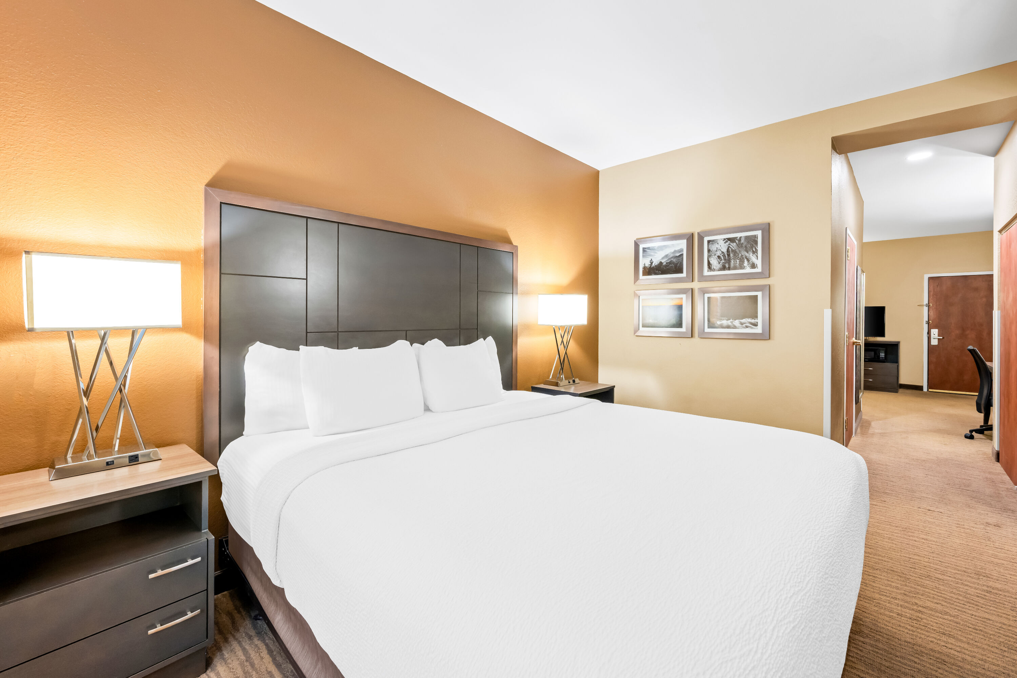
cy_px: 339
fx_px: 395
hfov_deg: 104.3
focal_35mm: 14
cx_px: 508
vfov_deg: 81.2
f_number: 8
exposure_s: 1/1.25
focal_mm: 14
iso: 800
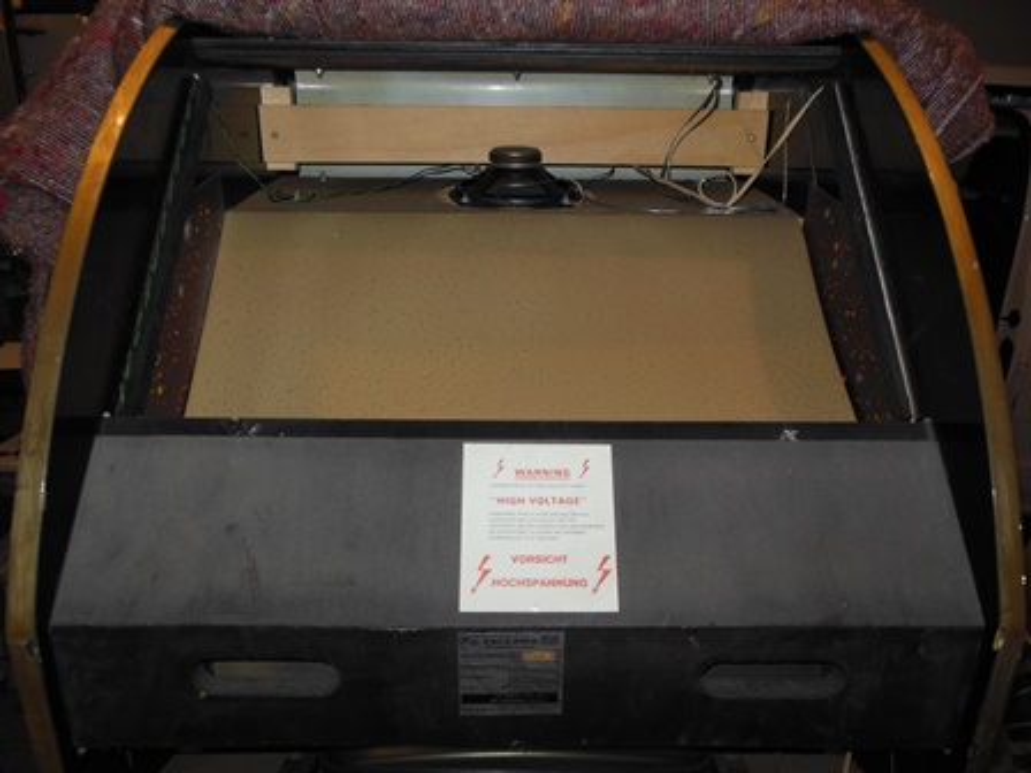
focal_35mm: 25
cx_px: 516
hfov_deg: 69.4
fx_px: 745
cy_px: 386
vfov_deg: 54.9
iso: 125
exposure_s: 1/25
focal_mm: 4.5
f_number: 3.2
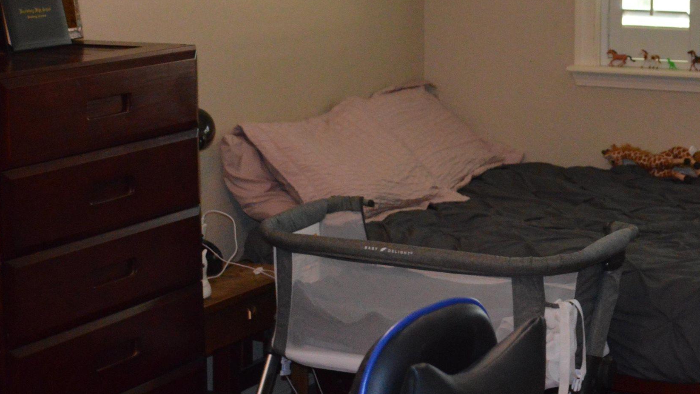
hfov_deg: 24.7
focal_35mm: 85
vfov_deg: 14.2
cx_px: 549
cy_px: 97
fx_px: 1577
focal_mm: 29
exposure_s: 1/60
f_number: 4.5
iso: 2500
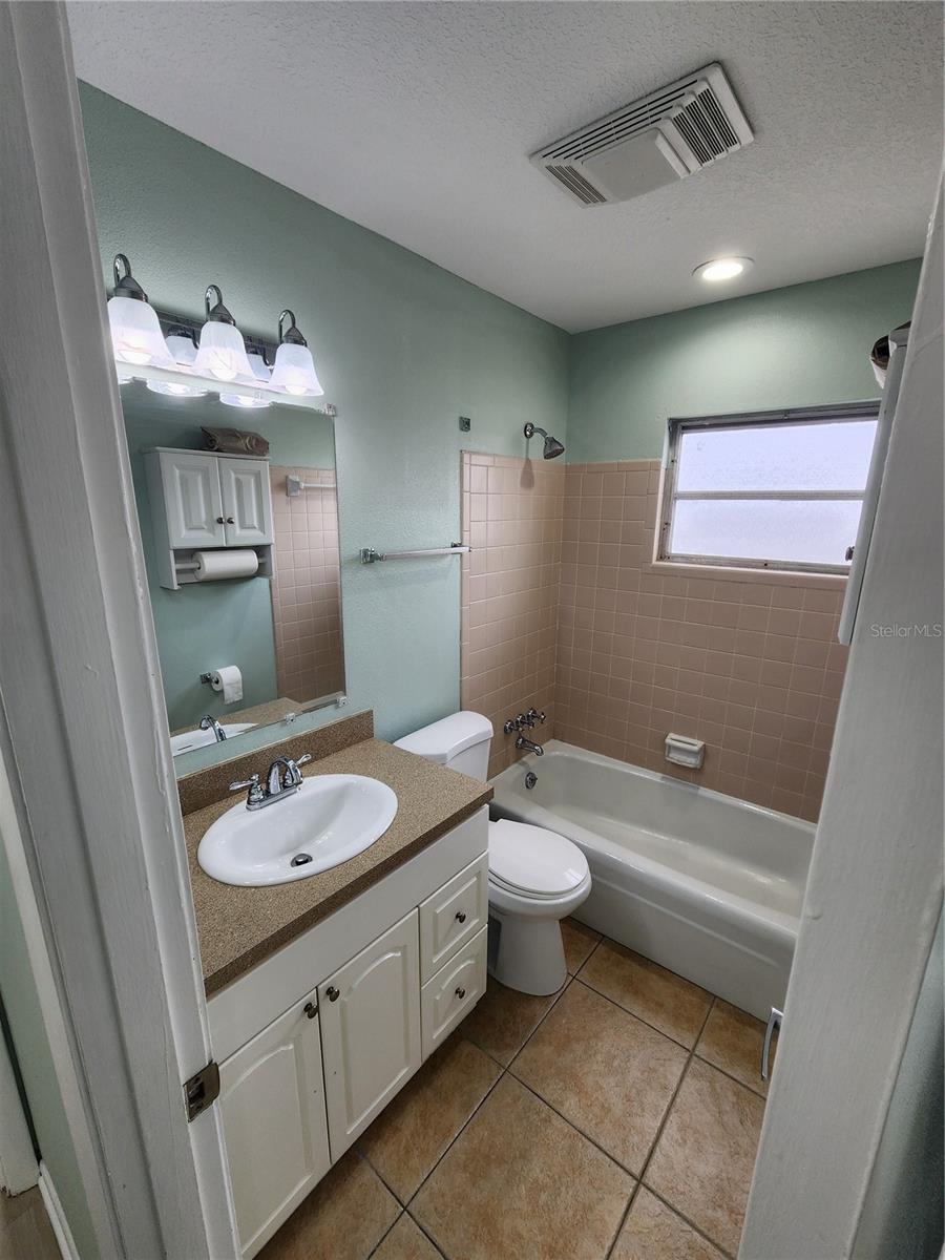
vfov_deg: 106.2
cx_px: 472
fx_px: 473
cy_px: 630
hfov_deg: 89.9
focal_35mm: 13
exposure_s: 1/120
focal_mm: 2.2
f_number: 2.2
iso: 100
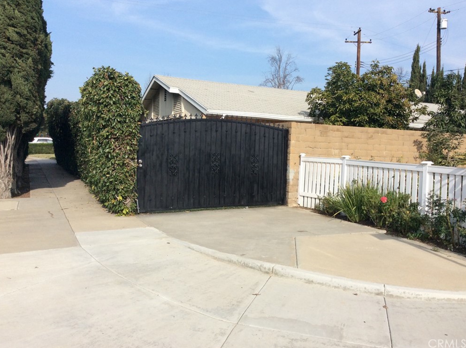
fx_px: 444
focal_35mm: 33
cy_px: 171
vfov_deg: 42.9
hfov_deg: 55.4
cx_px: 237
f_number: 2.4
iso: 32
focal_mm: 3.3
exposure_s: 1/1330
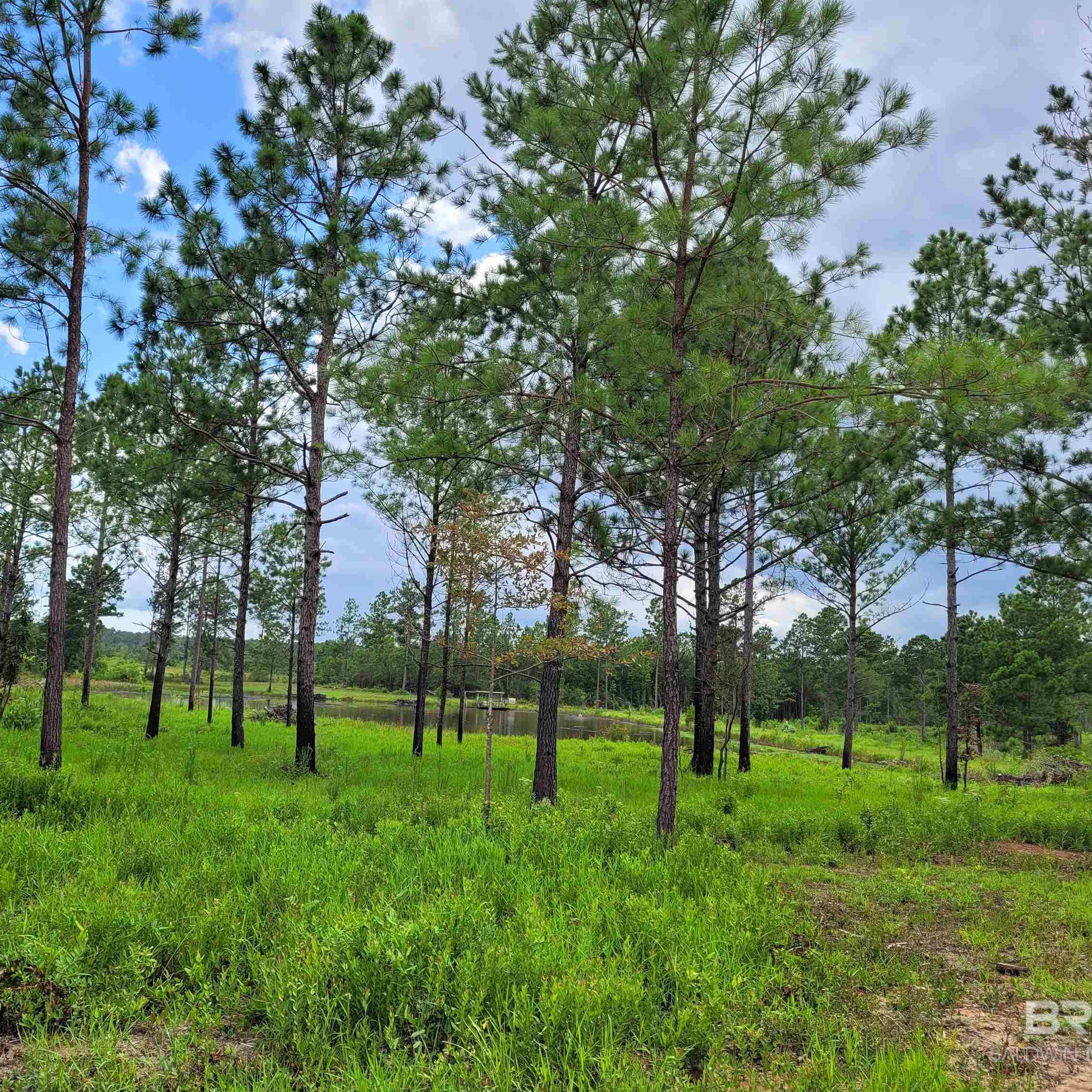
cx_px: 442
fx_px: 1106
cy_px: 549
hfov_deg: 52.2
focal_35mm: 31
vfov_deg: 52.5
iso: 40
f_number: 1.8
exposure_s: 1/1055
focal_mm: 5.4
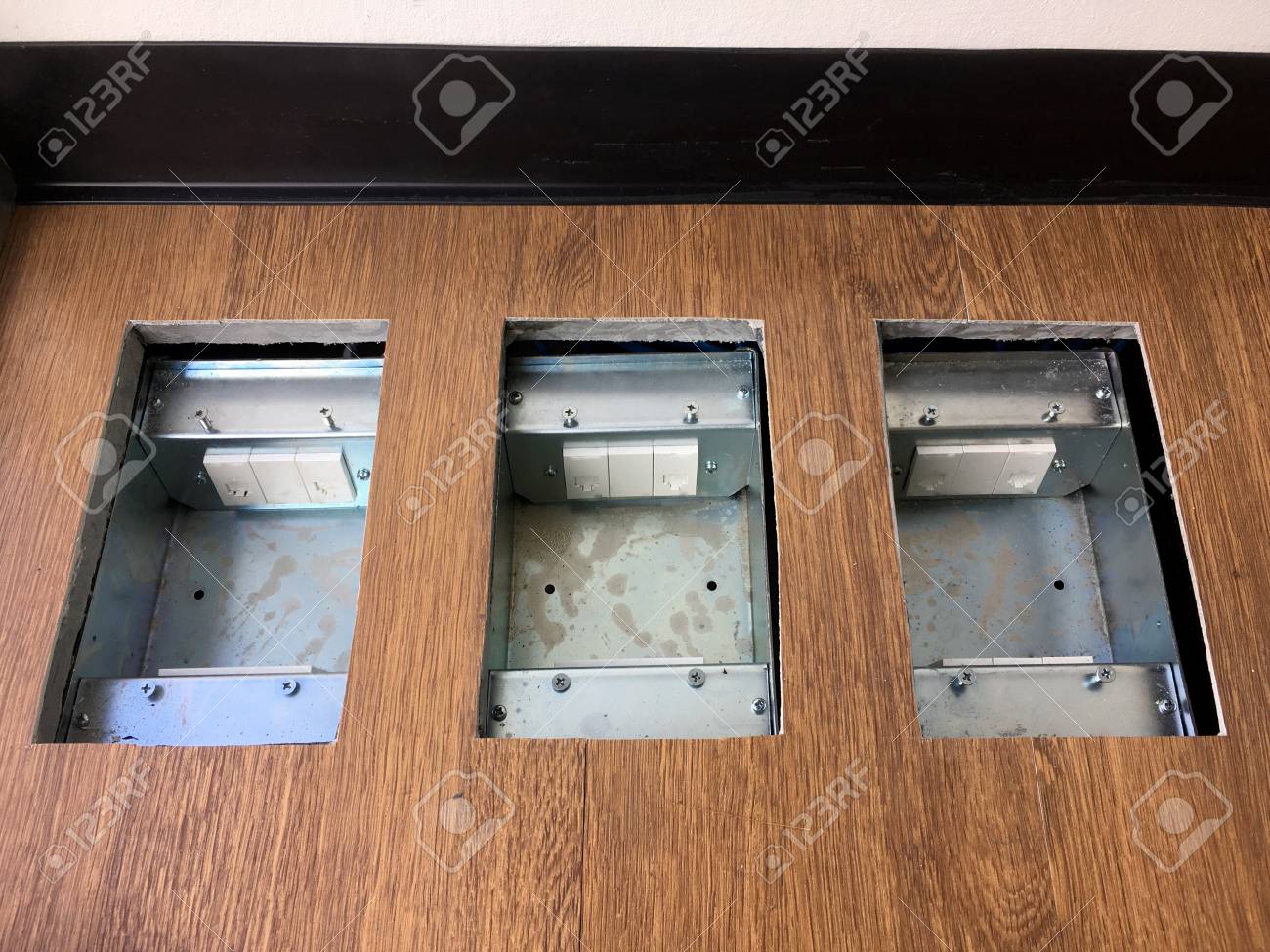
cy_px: 476
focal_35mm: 29
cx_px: 635
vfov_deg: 48.2
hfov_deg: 61.7
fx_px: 1064
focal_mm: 4.15
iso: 25
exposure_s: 1/201
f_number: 2.2
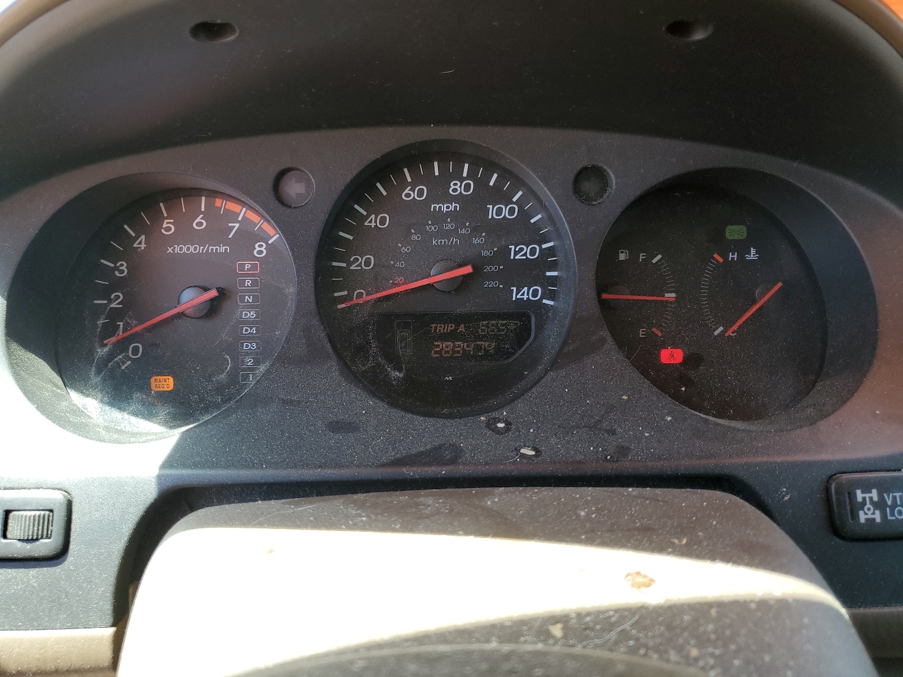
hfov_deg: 67.3
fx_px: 678
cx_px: 452
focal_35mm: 26
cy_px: 338
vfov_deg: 53.1
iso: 50
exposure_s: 1/185
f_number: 1.5
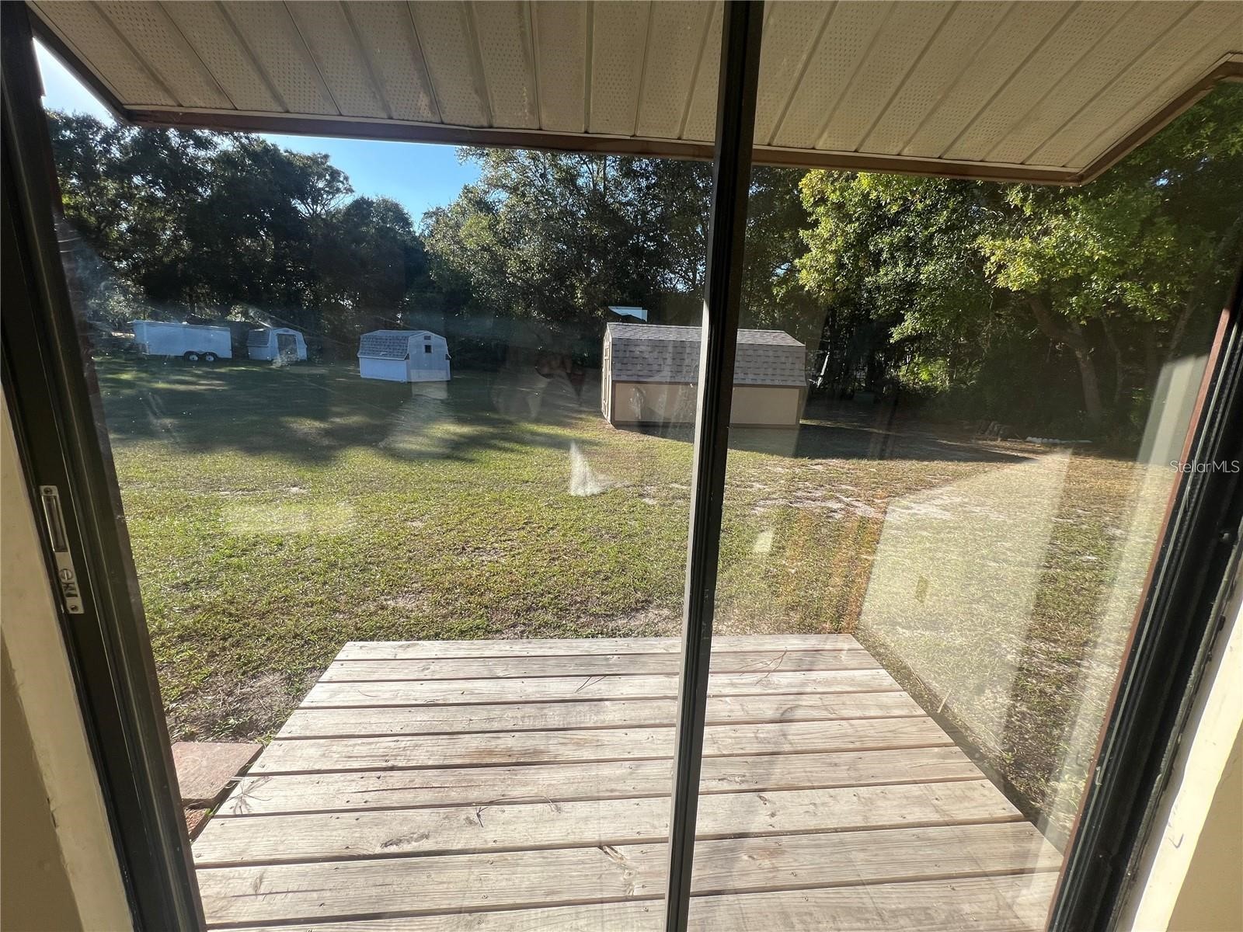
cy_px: 466
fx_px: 467
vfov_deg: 89.9
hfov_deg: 106.2
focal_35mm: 13
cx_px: 622
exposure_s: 1/791
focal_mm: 1.57
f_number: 1.8
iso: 32
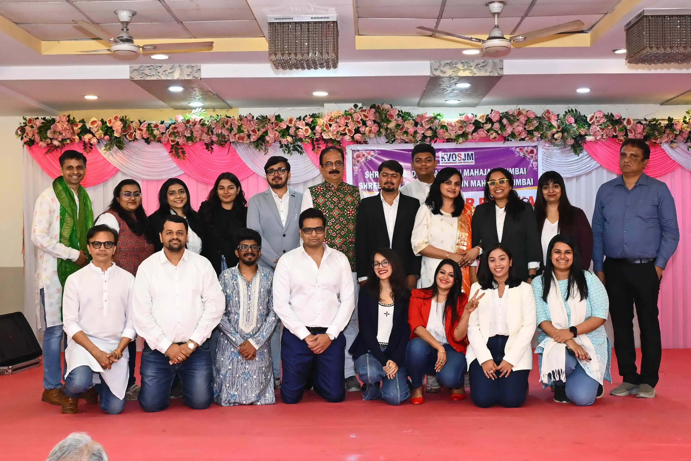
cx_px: 346
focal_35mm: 50
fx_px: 960
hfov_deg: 39.6
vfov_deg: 27.0
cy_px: 230
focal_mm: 33.5
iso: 2000
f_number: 5.6
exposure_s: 1/160
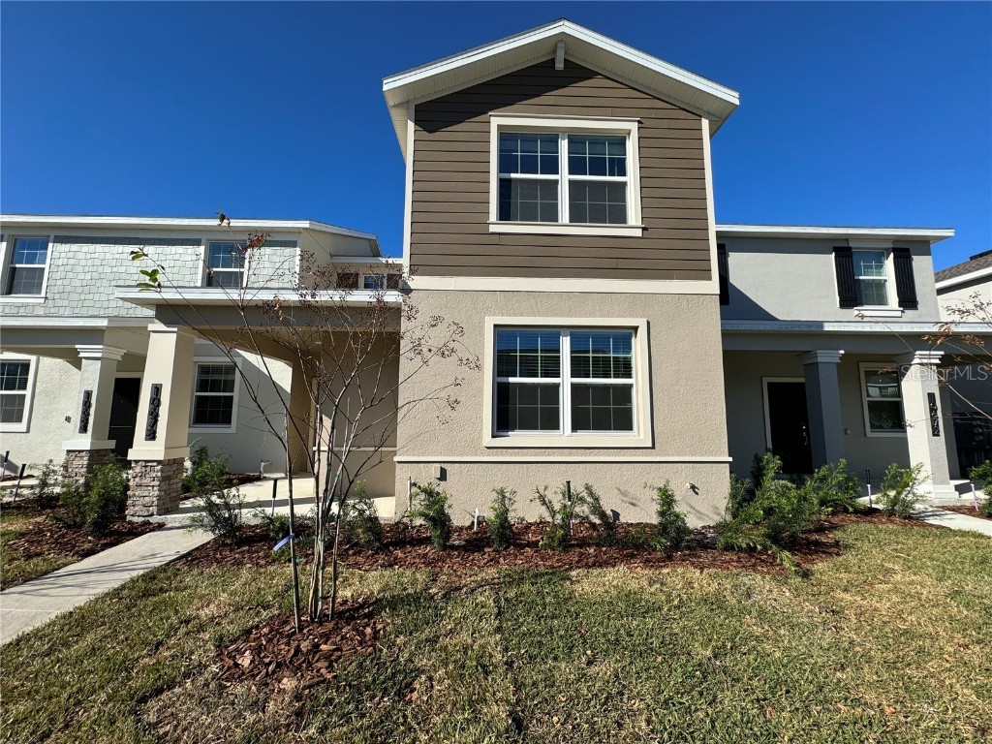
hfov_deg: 102.1
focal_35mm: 14
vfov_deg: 85.7
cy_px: 372
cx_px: 496
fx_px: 401
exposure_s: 1/2273
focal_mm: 2.22
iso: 50
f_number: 2.2
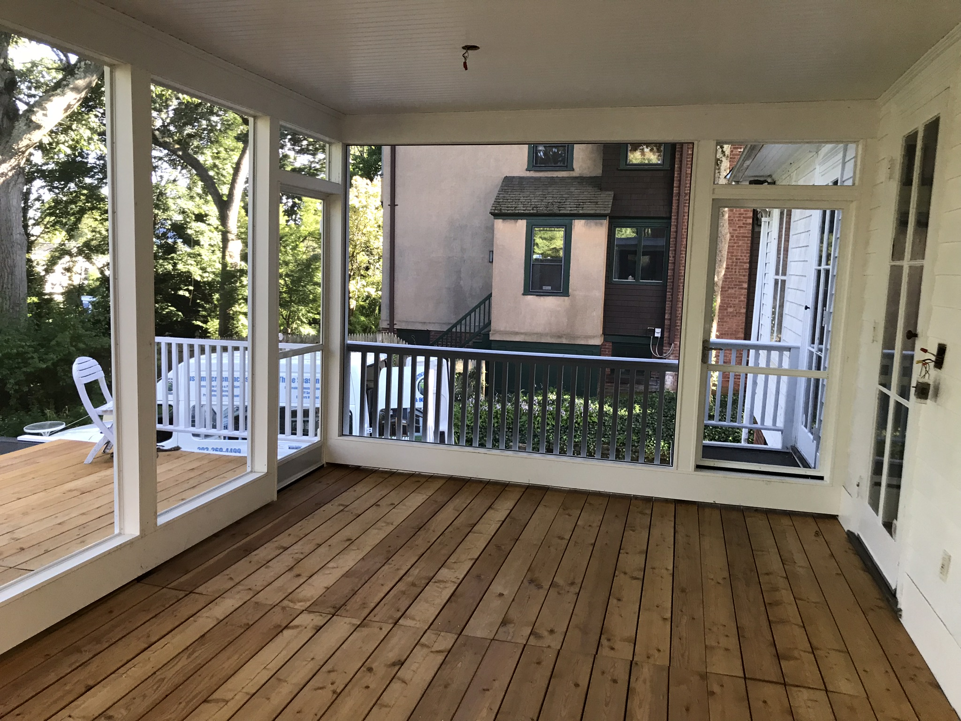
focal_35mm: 28
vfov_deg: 49.7
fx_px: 777
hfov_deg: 63.4
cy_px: 360
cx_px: 480
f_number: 1.8
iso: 25
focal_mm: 3.99
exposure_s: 1/40
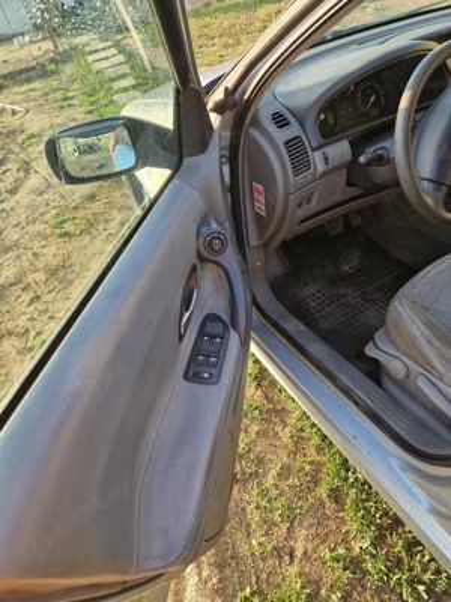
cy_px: 301
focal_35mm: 23
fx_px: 400
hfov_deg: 58.9
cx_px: 226
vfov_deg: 73.9
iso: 50
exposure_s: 1/182
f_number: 1.8
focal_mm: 5.4
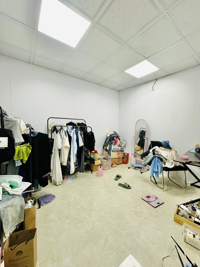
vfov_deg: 102.1
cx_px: 100
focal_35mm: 14
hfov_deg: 85.7
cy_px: 134
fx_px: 108
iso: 160
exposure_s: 1/100
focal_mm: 2.22
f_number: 2.2
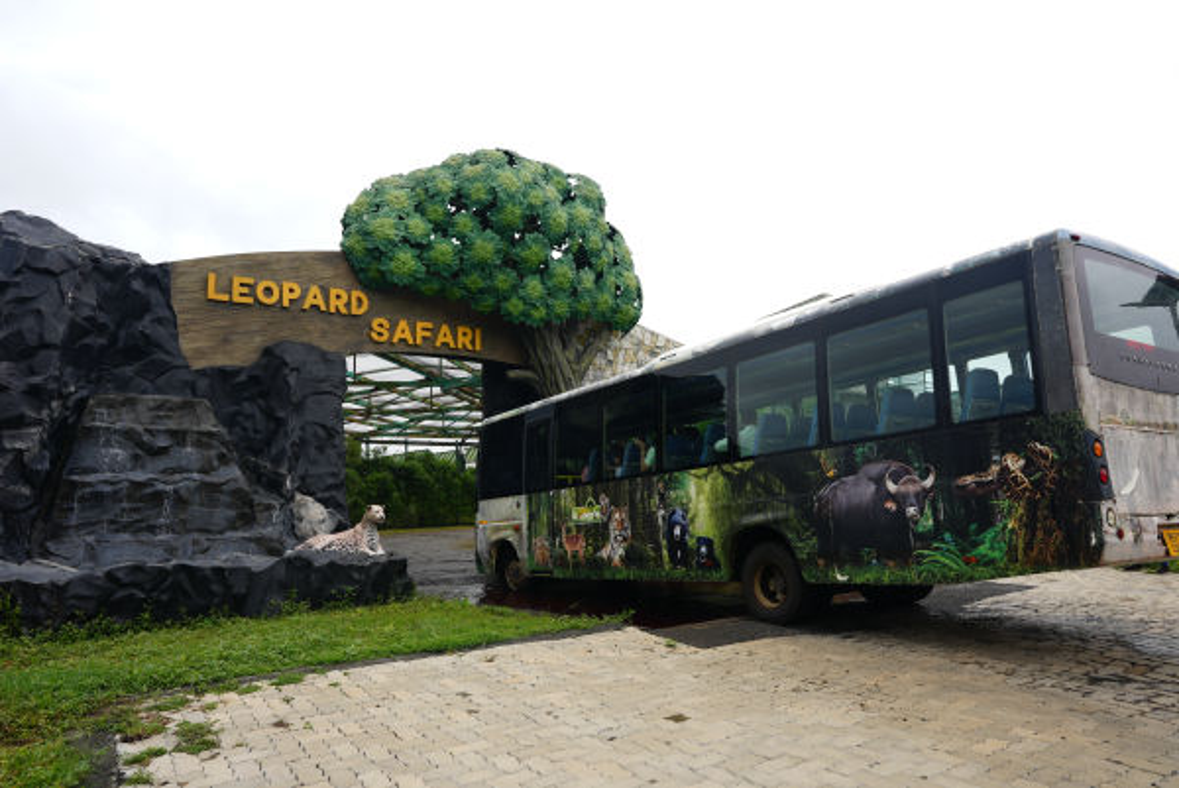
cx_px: 590
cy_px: 394
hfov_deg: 71.3
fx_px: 823
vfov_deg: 51.2
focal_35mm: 25
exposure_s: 1/100
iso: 64
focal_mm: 25.1
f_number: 7.1
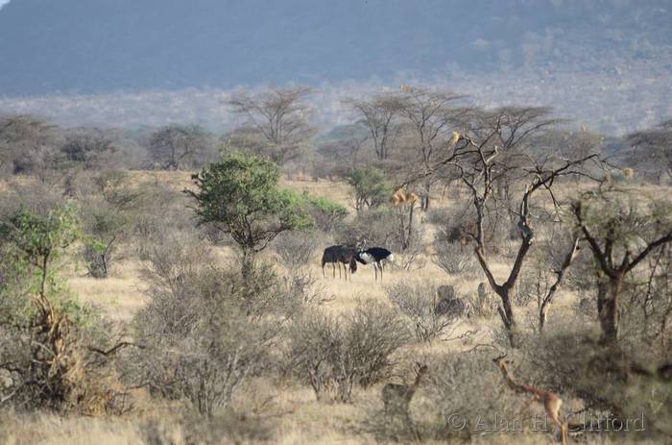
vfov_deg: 2.3
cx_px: 336
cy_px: 222
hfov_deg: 3.4
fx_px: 11172
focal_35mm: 600
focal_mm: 400
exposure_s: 1/500
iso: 220
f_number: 5.6
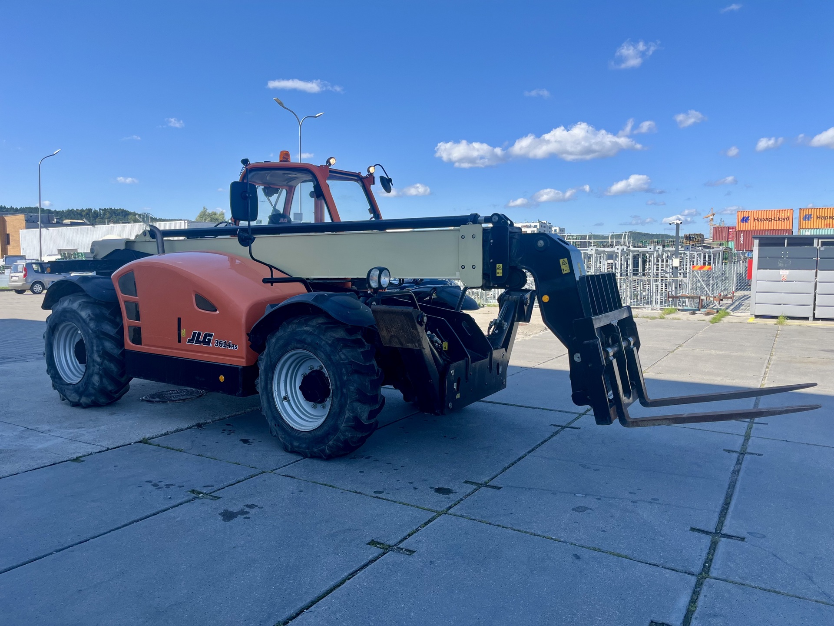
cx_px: 417
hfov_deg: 67.3
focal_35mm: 26
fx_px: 626
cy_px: 313
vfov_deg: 53.1
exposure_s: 1/2222
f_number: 1.6
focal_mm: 5.1
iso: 50
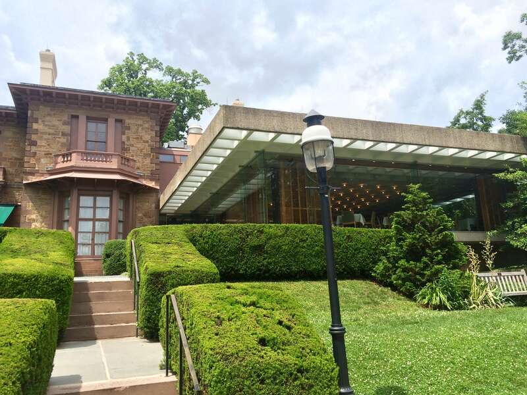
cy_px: 198
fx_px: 442
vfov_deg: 48.2
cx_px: 264
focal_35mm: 29
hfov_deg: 61.7
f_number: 2.2
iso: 32
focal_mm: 4.15
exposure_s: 1/1080
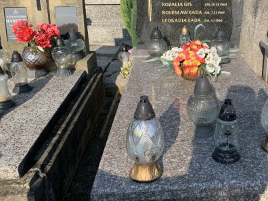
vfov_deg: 34.1
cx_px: 192
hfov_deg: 43.7
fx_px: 325
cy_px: 72
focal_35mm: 42
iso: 25
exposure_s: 1/1314
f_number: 1.8
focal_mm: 4.25
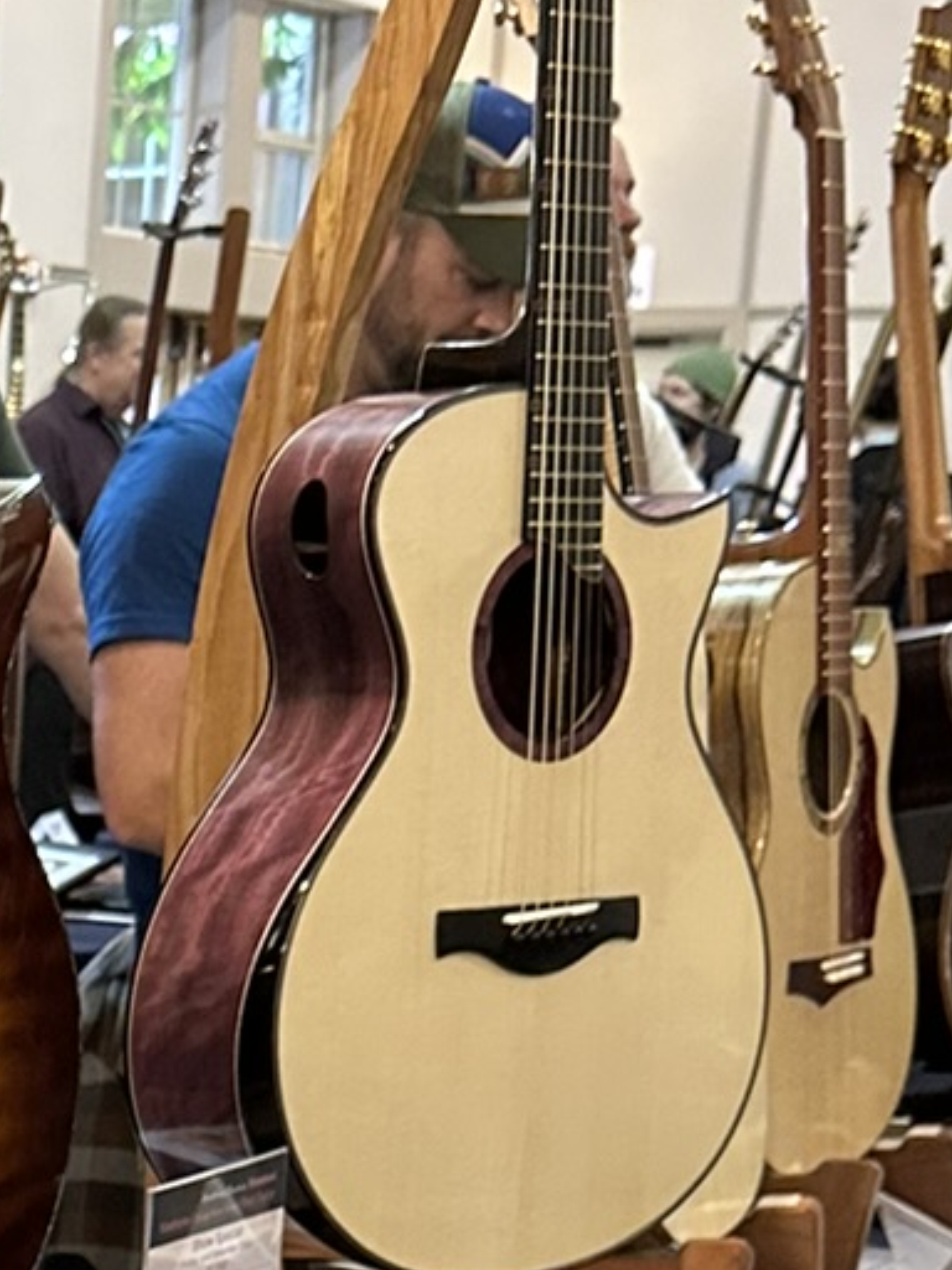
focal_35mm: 96
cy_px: 1332
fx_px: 3520
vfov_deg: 19.7
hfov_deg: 14.2
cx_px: -550
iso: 400
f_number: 1.78
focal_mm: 6.86
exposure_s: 1/60
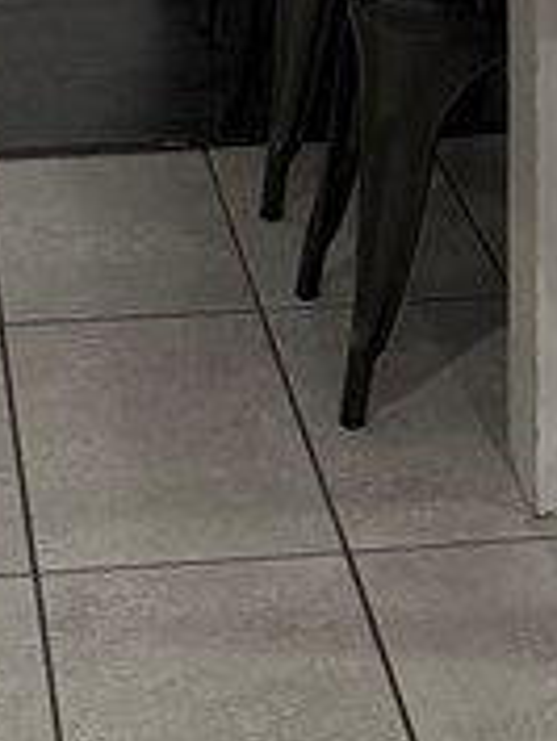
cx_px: 339
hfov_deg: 10.7
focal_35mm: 139
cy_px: -984
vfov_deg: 11.8
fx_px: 2979
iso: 200
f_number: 1.78
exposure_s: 1/121
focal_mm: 6.76
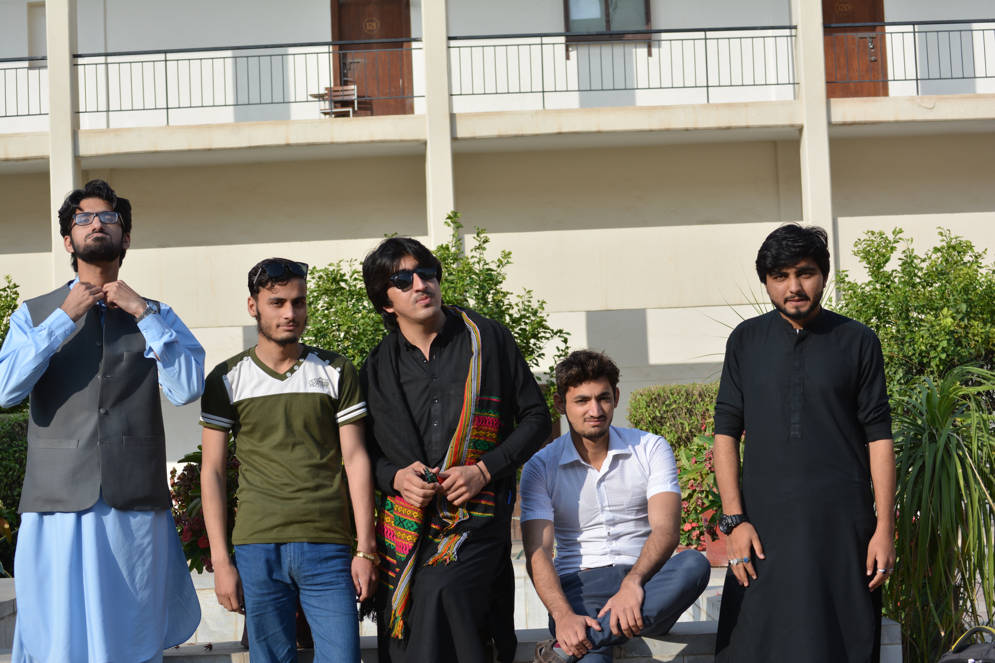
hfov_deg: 24.6
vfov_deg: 16.6
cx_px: 498
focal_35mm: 82
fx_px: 2280
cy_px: 332
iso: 110
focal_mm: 55
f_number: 8
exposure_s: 1/250
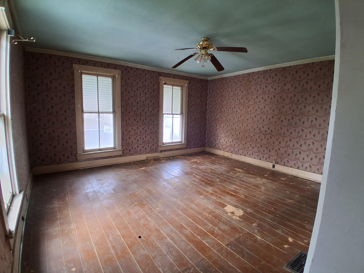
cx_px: 182
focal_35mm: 17
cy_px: 136
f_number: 2.2
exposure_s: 1/60
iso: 125
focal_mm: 1.4
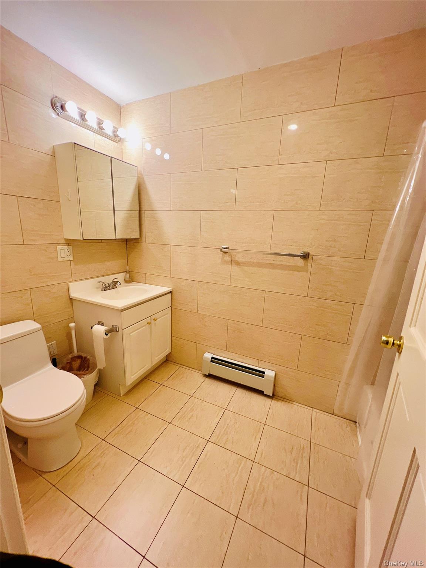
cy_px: 284
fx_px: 213
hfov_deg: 89.9
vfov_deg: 106.2
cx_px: 213
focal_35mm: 13
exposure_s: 1/120
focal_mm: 1.57
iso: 160
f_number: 1.8
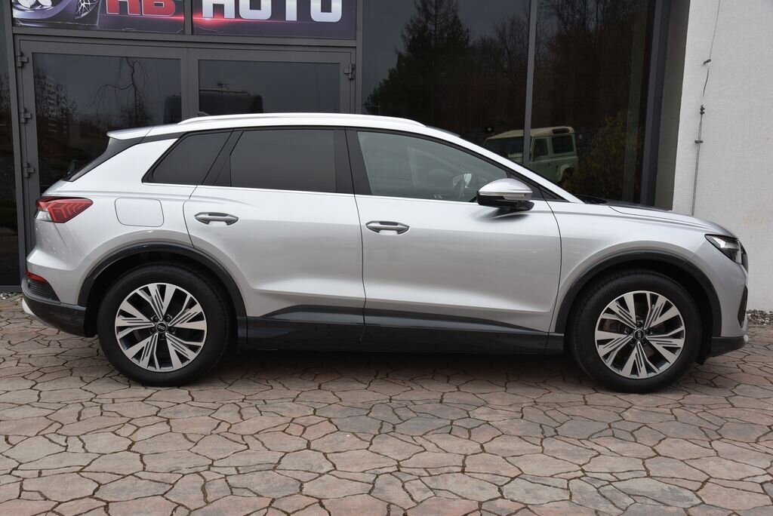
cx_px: 386
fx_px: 752
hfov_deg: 54.4
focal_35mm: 35
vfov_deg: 37.9
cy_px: 258
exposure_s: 1/320
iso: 500
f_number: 9
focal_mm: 35
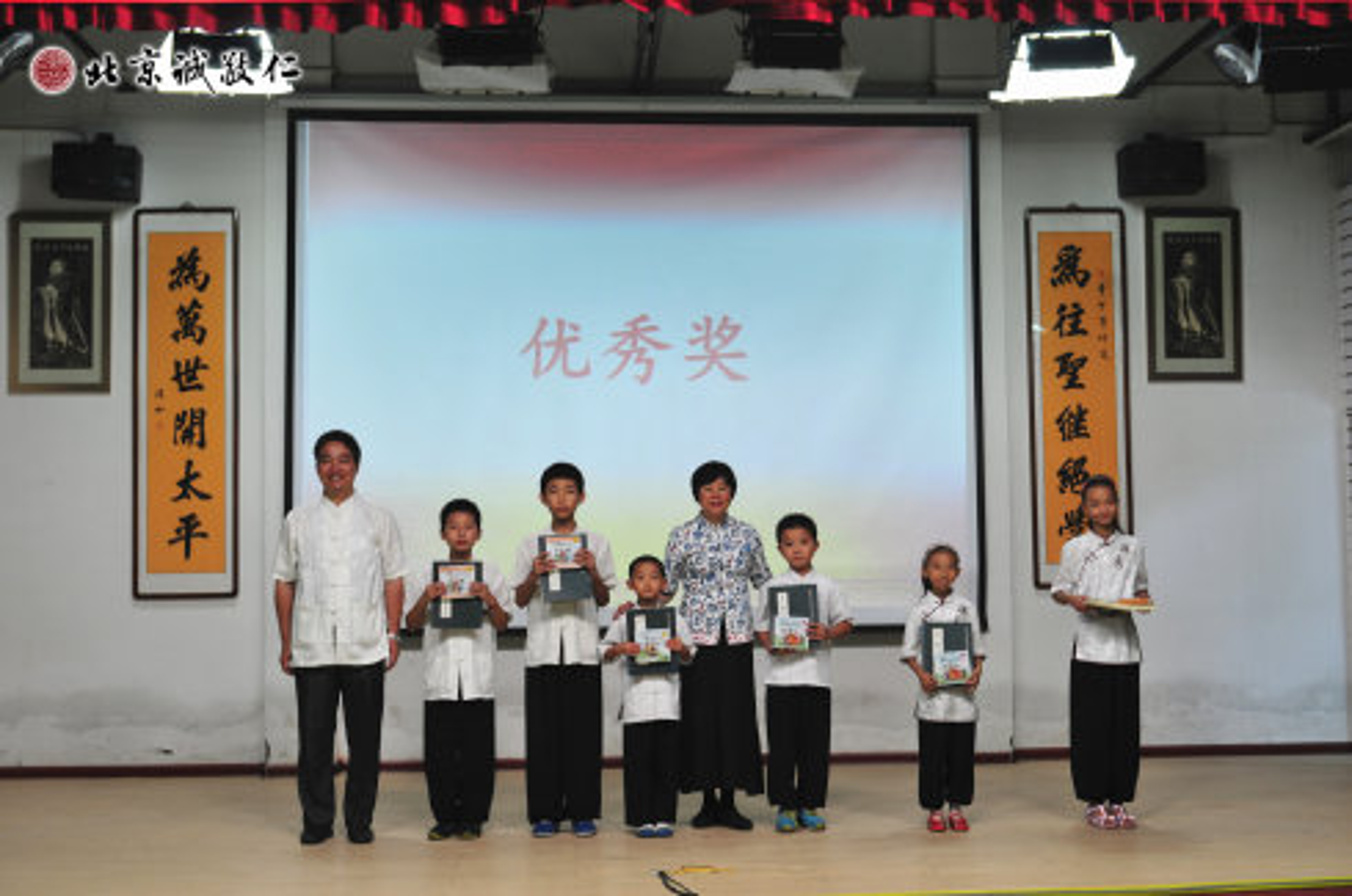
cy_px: 448
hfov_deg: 41.2
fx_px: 1800
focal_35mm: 48
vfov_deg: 28.0
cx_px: 676
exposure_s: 1/40
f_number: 3.2
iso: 200
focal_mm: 32
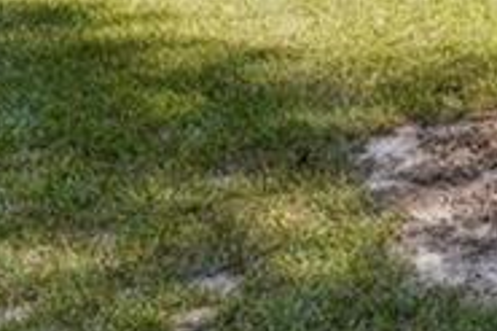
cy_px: -550
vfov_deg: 11.2
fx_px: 1297
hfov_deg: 18.1
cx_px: 846
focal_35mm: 94
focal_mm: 17
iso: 800
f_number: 11
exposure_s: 1/400
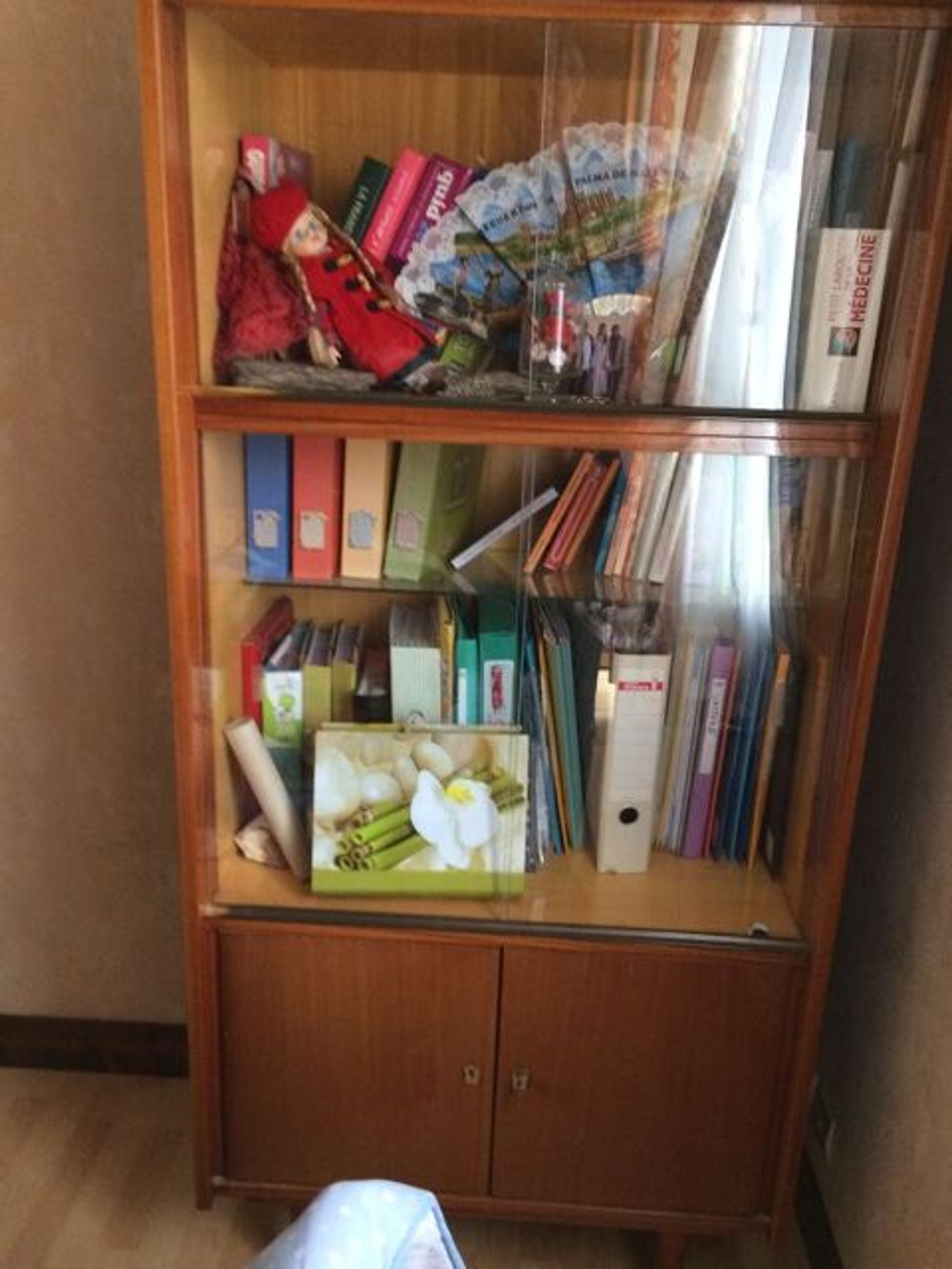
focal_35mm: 29
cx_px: 476
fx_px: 1063
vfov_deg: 61.7
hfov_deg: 48.2
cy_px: 634
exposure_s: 1/33
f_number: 2.2
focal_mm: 4.15
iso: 250
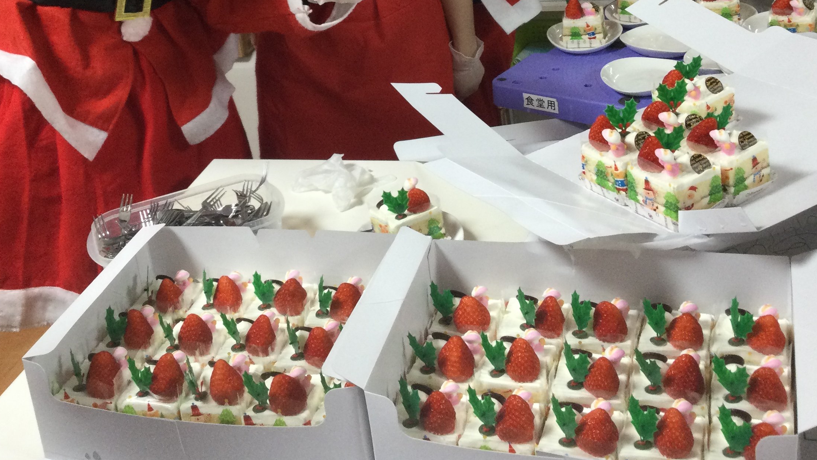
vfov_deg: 23.1
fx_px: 1083
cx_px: 357
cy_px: 19
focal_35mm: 50
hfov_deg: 41.3
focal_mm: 3.3
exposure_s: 1/30
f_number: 2.4
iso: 64
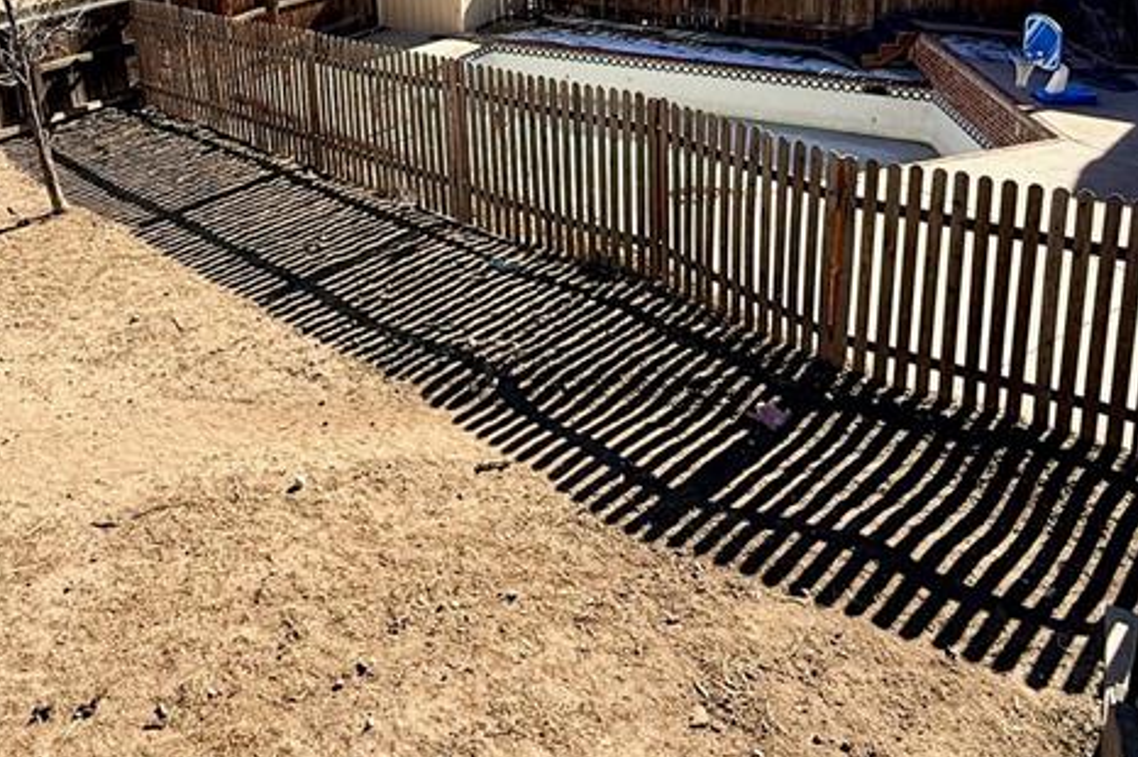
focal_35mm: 32
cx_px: 491
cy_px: 31
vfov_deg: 37.4
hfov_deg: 58.5
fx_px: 1011
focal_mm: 2.22
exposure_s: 1/1399
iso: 50
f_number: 2.2
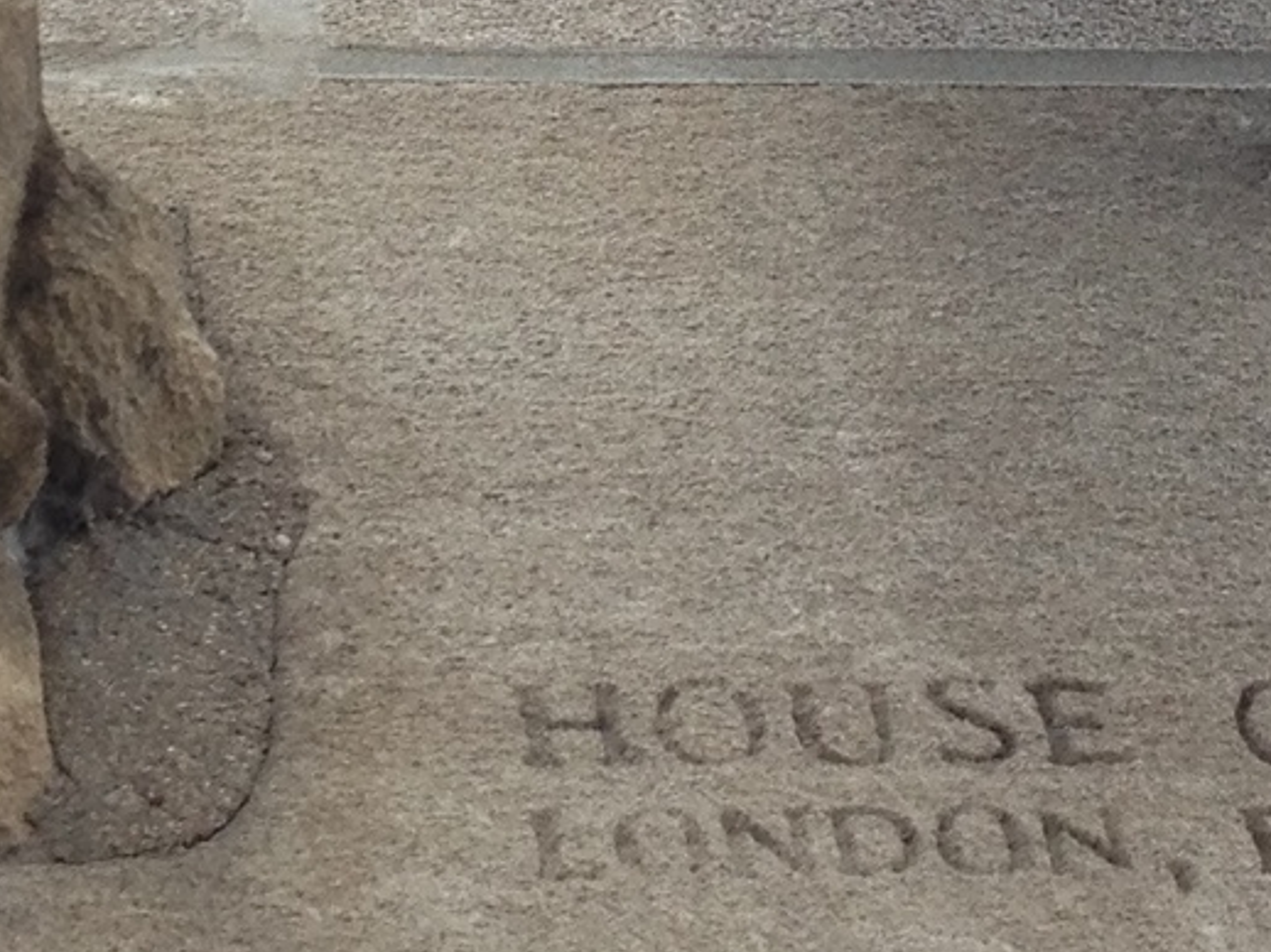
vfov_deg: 8.4
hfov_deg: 11.7
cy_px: -794
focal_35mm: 169
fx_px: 6202
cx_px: 704
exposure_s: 1/30
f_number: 2.4
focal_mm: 4.28
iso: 50
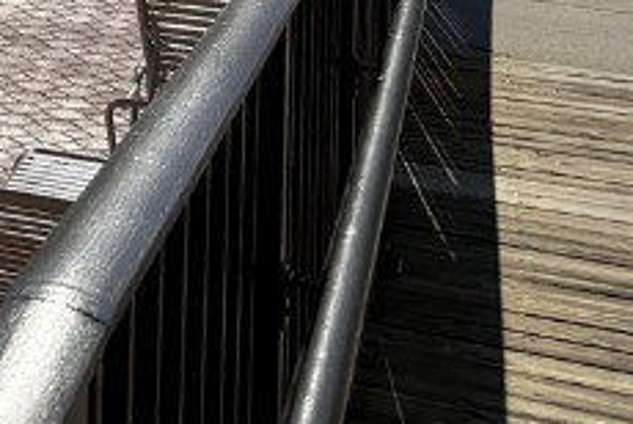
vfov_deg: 11.0
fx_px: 1954
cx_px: -691
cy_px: -487
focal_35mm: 111
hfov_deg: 14.6
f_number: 1.78
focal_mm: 6.76
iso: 80
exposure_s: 1/10309
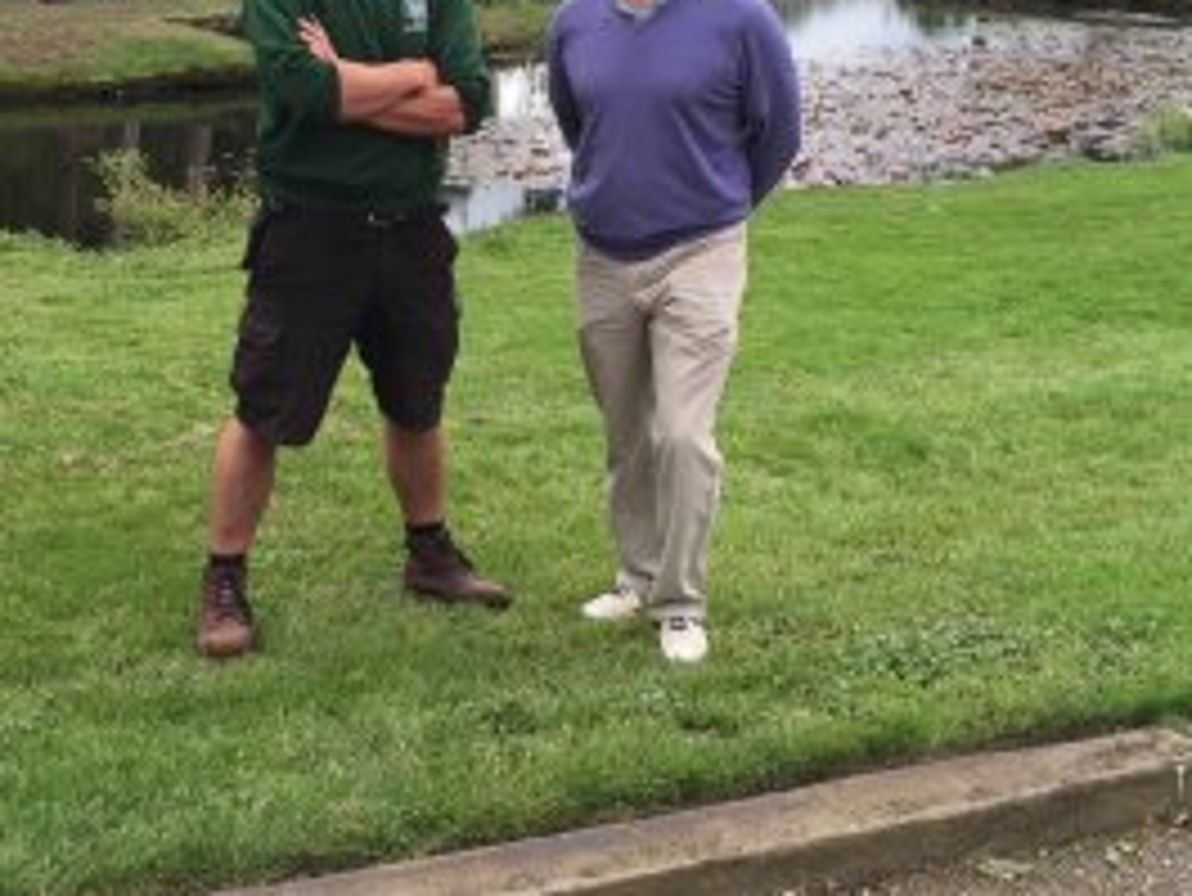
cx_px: 499
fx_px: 1585
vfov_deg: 30.9
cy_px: 209
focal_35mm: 46
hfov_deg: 41.1
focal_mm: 4.15
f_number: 2.2
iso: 32
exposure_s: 1/534
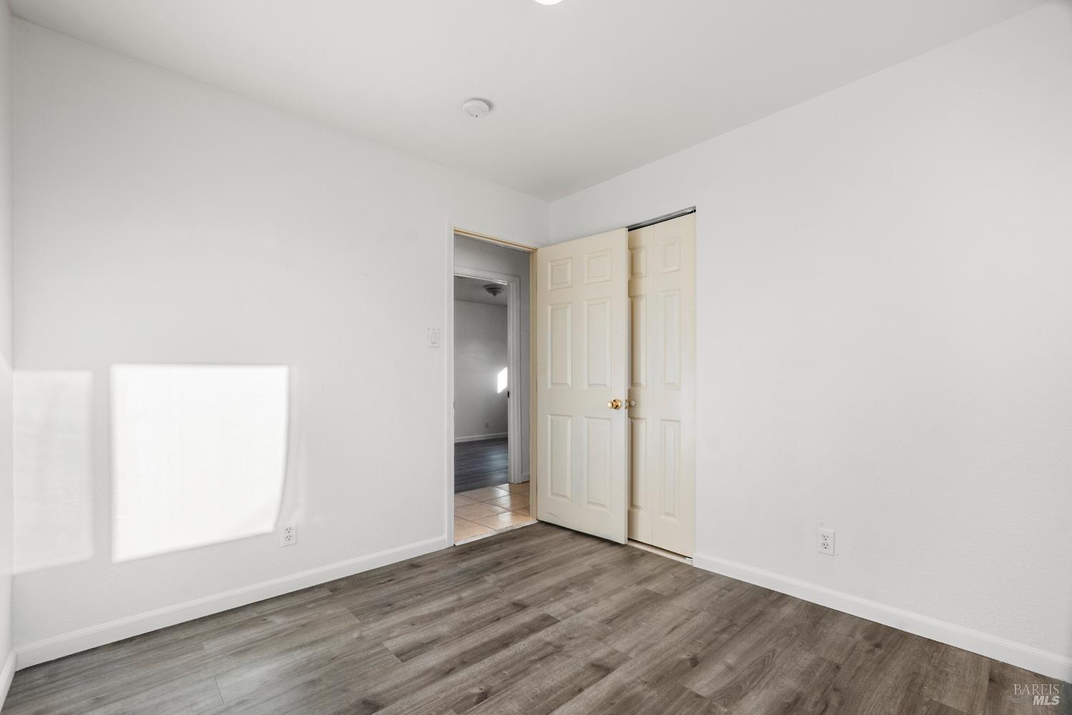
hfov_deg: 100.4
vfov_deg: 77.3
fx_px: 447
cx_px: 536
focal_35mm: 15
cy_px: 358
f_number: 8
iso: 250
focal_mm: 10
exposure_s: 1/25
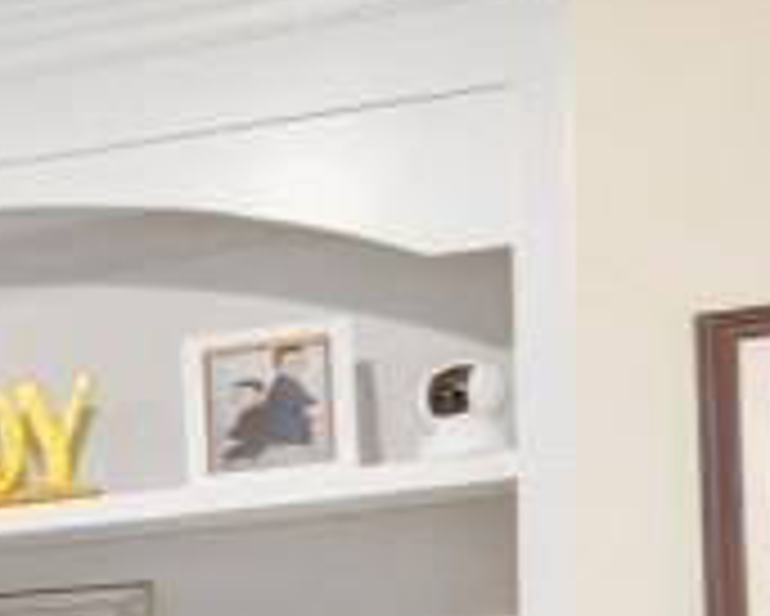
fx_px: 3033
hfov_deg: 7.5
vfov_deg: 11.0
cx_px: -2549
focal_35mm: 133
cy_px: 1030
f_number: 4.5
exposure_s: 1
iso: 100
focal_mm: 10
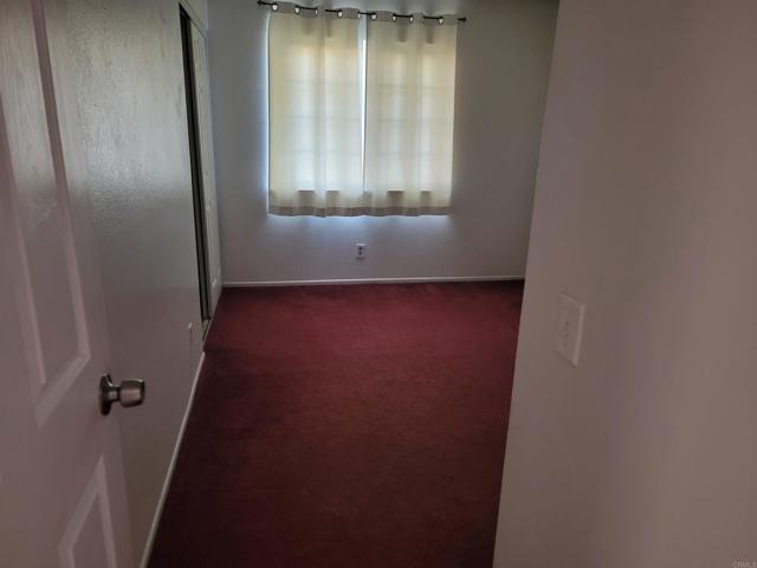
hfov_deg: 71.6
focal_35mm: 24
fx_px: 525
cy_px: 284
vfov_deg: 56.8
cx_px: 378
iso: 640
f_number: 1.8
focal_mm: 6.7
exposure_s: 1/40
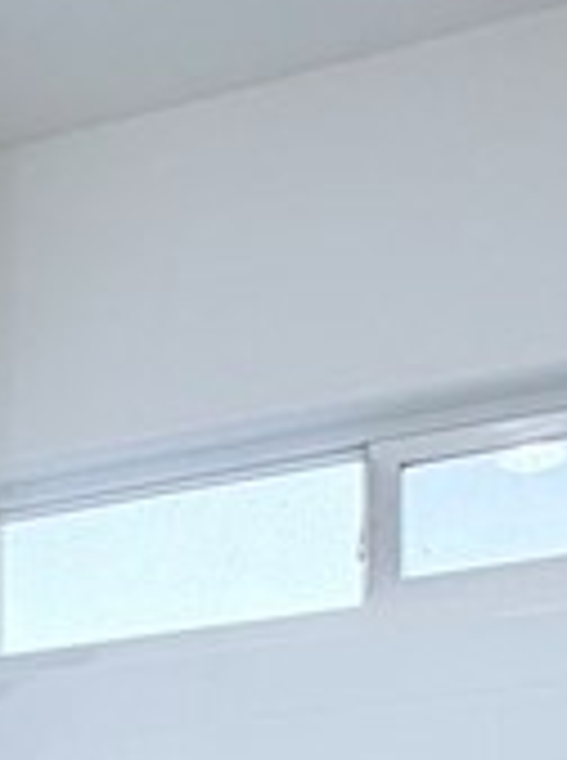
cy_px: 1300
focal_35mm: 85
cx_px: -180
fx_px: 1863
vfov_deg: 18.8
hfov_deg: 16.3
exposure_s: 1/120
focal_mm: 2.22
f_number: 2.2
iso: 100
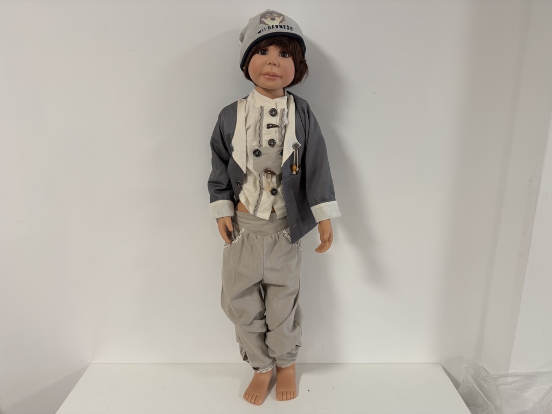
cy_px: 207
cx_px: 276
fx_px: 383
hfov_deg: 71.6
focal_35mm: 24
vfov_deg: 56.8
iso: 125
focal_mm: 6.76
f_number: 1.78
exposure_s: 1/50
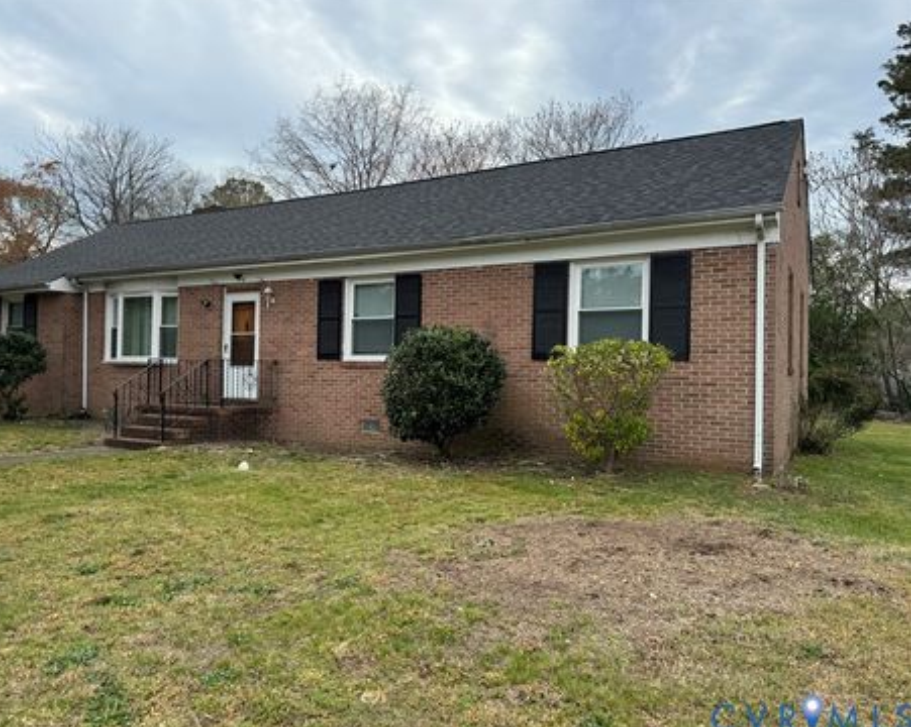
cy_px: 367
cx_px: 408
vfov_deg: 54.9
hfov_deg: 65.9
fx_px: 700
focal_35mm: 26
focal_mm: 6.76
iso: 80
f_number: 1.78
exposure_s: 1/2174
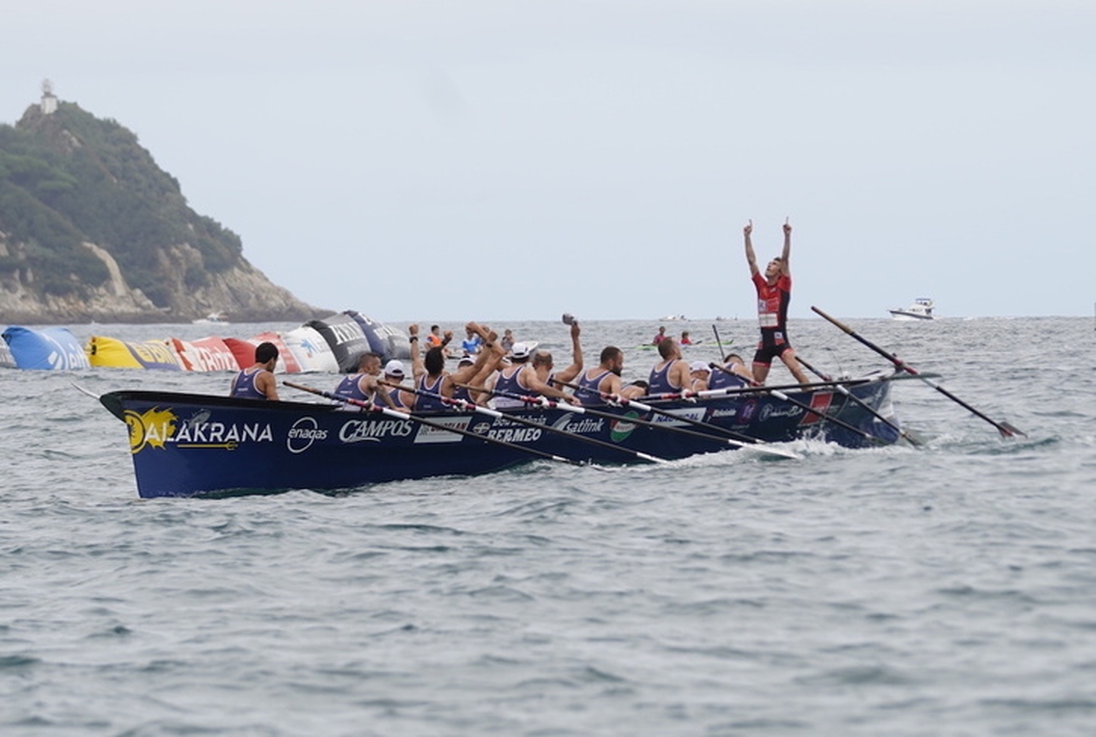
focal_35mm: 196
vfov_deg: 7.0
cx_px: 548
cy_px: 368
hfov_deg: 10.5
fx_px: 5982
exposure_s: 1/1000
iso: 200
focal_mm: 131
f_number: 4.5
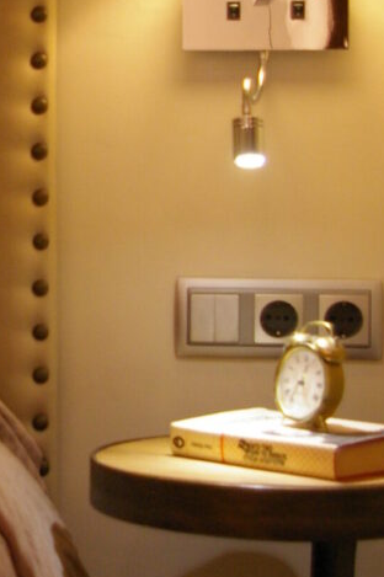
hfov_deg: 13.5
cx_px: -52
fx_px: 1579
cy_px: 199
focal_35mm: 99
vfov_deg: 20.7
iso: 800
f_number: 4
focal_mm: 21
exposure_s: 1/20
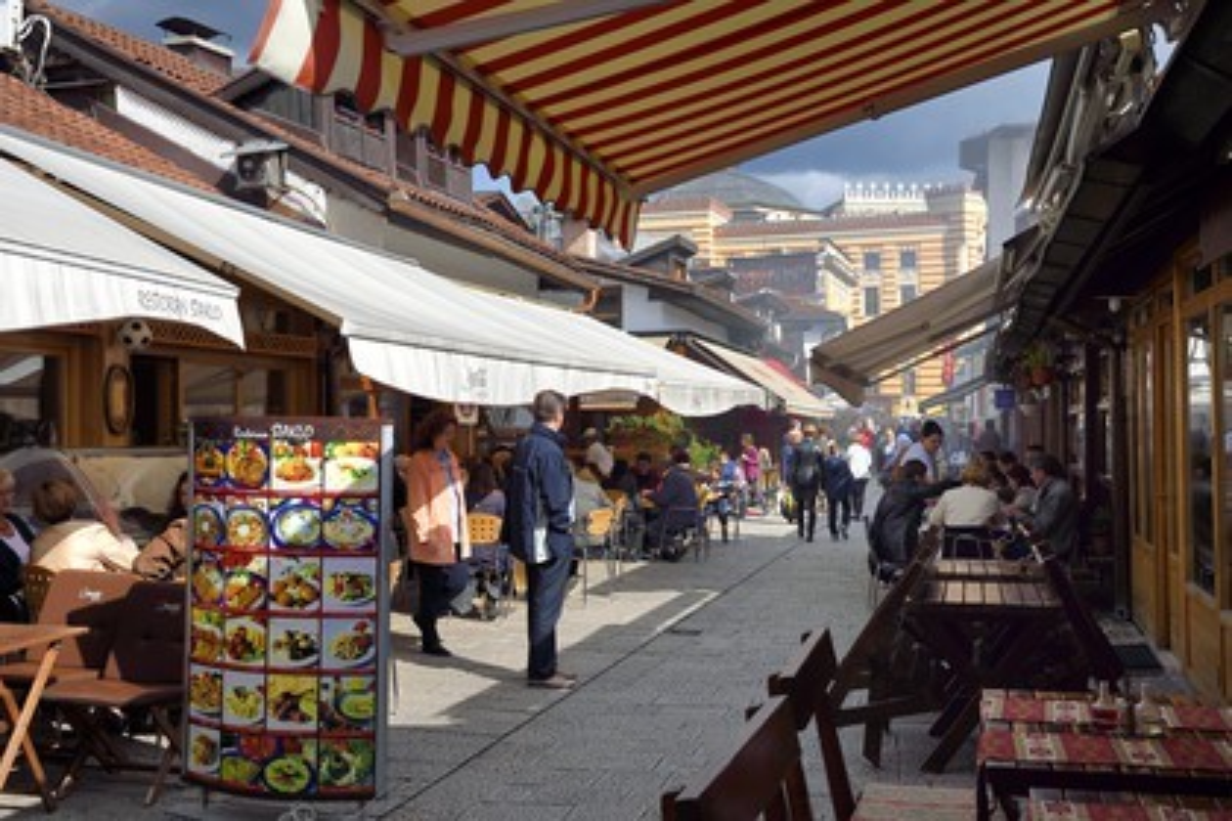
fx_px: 1369
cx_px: 616
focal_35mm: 40
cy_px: 410
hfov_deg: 48.5
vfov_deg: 33.4
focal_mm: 40
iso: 200
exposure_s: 1/250
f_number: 11
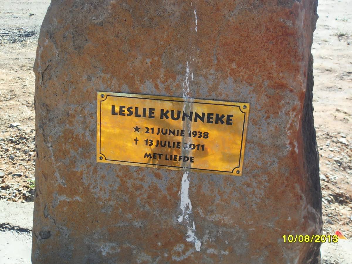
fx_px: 356
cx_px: 176
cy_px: 132
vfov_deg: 40.7
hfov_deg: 52.6
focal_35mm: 35
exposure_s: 1/250
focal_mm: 6.3
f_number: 3.5
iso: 80
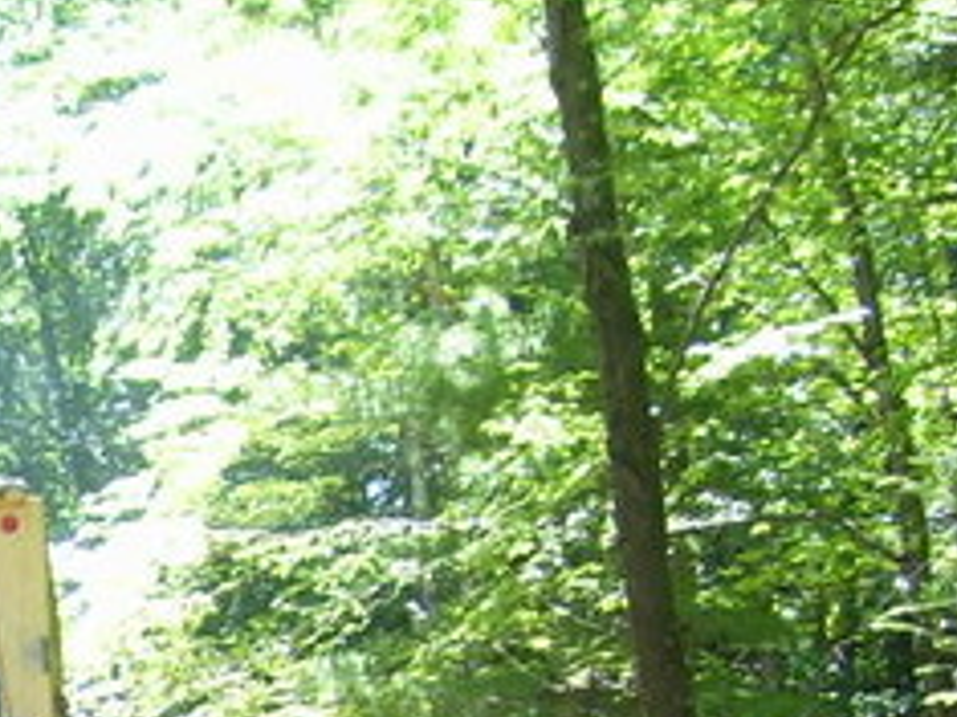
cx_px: -407
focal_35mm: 134
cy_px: 970
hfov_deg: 13.9
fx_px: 3703
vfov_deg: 10.8
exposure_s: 1/60
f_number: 2.7
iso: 80
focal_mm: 6
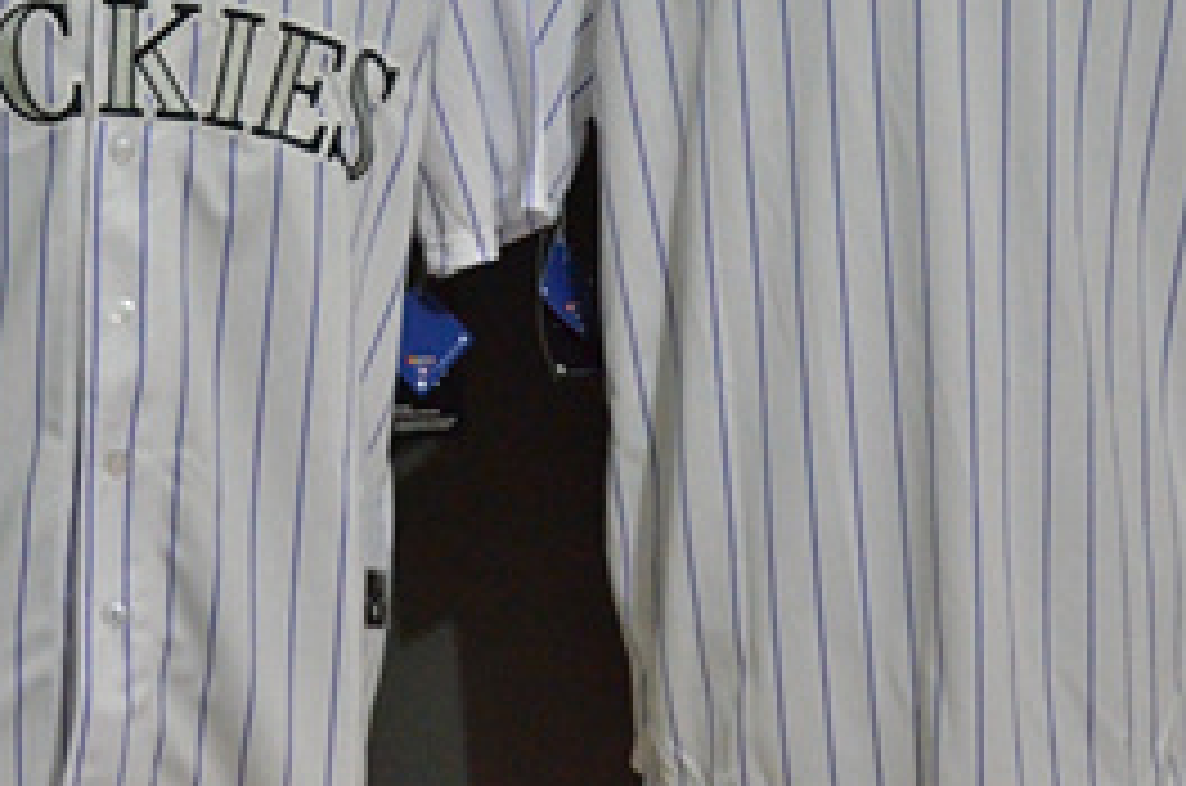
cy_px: 186
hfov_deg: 16.0
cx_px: 449
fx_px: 4207
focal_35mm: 128
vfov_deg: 10.6
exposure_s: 1/80
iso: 4000
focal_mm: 45
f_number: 4.5
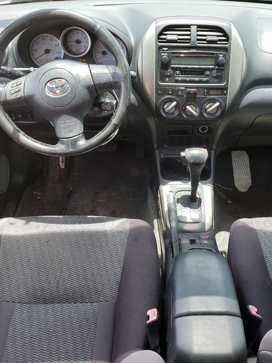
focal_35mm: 35
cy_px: 182
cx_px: 167
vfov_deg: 52.6
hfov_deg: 40.4
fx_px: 367
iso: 50
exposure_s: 1/435
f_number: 1.5
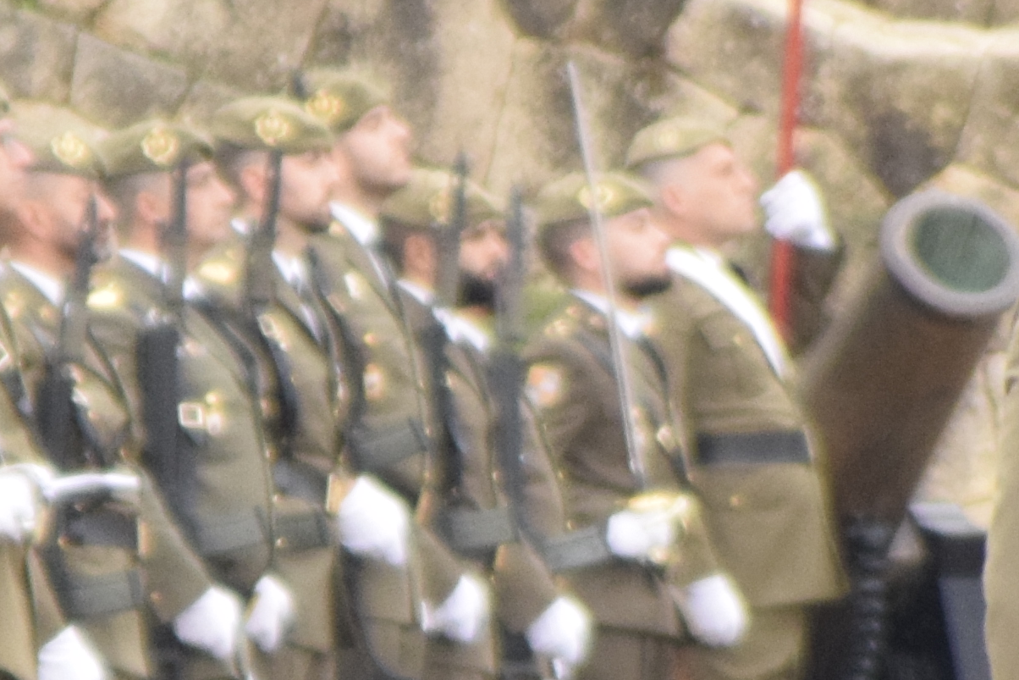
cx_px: -52
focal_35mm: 1495
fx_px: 42319
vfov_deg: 0.9
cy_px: 704
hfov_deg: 1.4
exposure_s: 1/200
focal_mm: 200
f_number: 6.3
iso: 1600
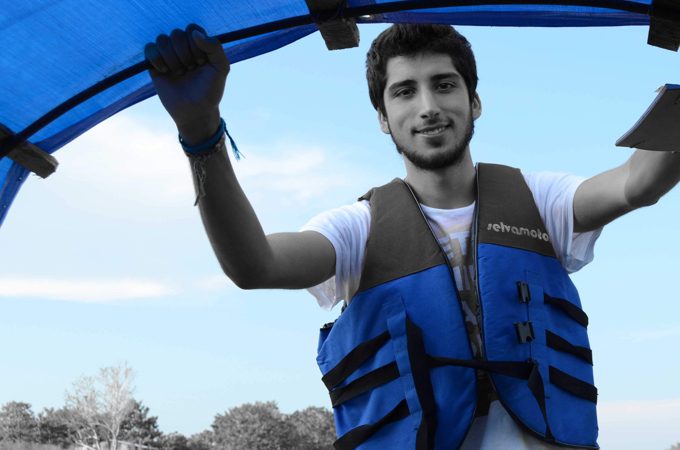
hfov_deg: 32.3
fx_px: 1169
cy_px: 254
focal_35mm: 62
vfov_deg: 21.8
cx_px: 436
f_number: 7.1
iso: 200
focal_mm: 30
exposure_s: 1/200
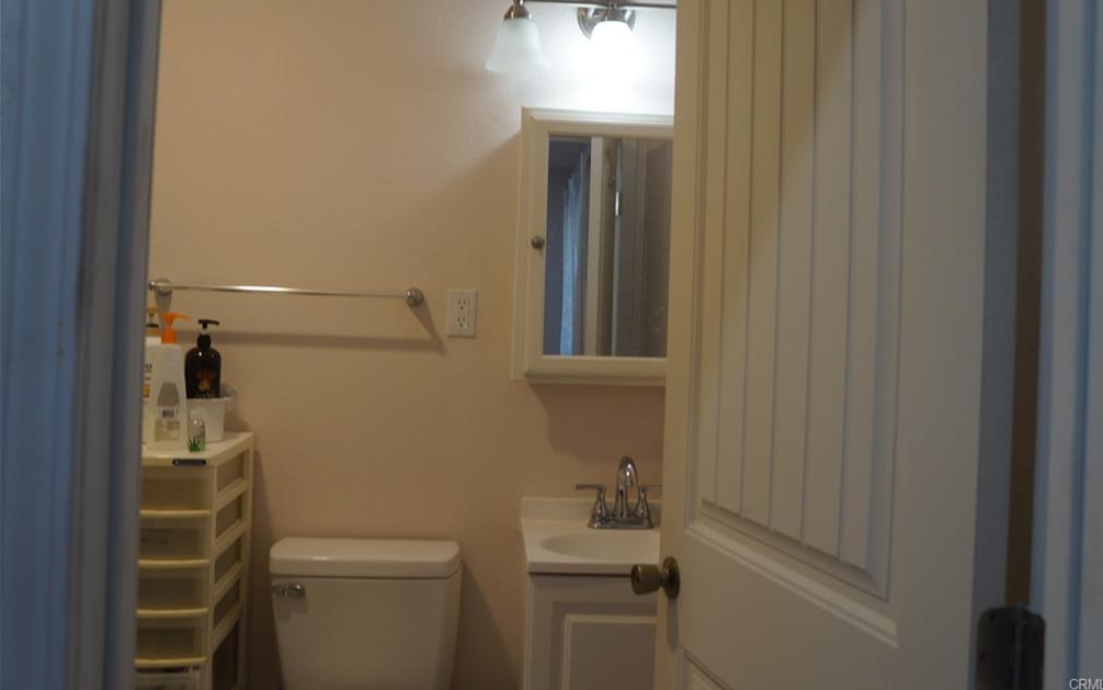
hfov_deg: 63.7
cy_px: 321
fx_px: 887
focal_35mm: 30
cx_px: 560
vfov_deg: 42.4
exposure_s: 1/60
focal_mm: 19
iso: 320
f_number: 4
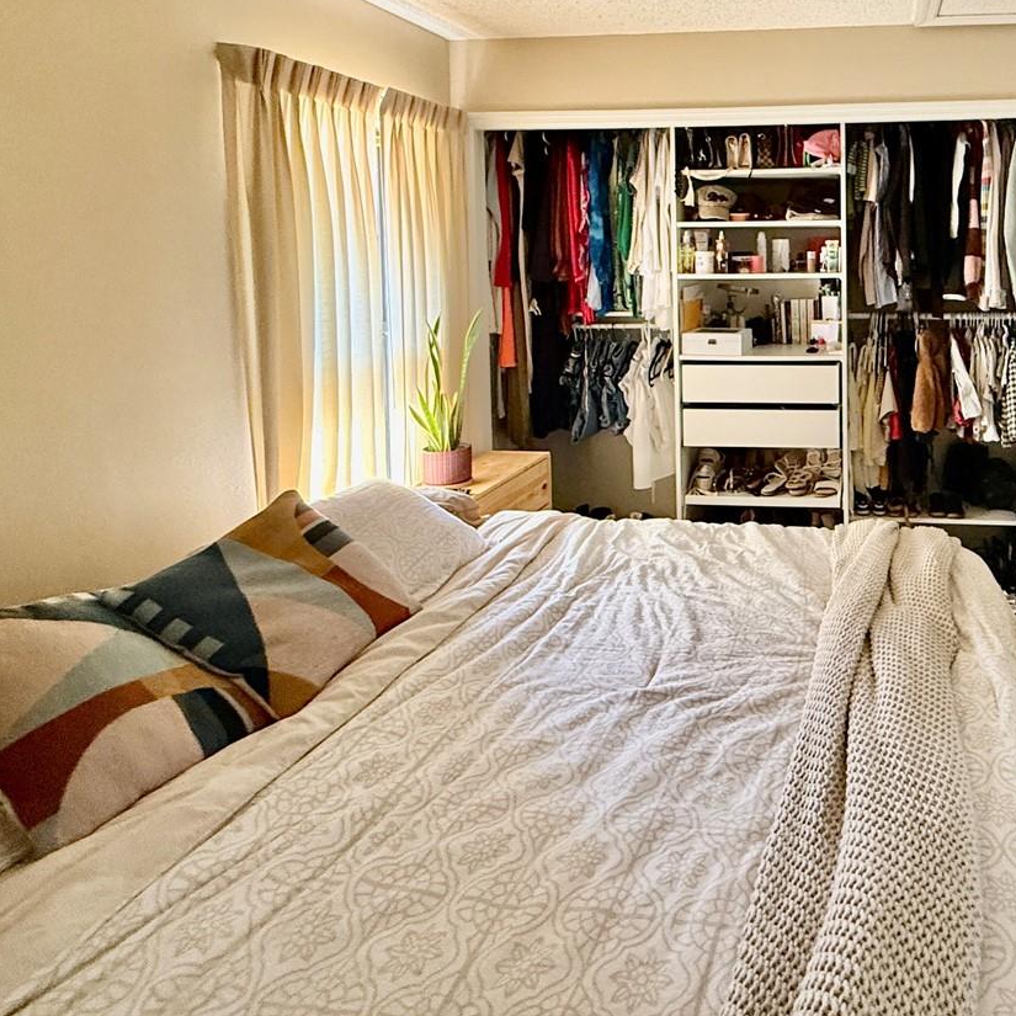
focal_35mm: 24
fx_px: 797
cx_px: 804
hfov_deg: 60.1
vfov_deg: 62.1
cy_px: 280
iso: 400
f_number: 2.2
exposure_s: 1/47
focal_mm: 2.22
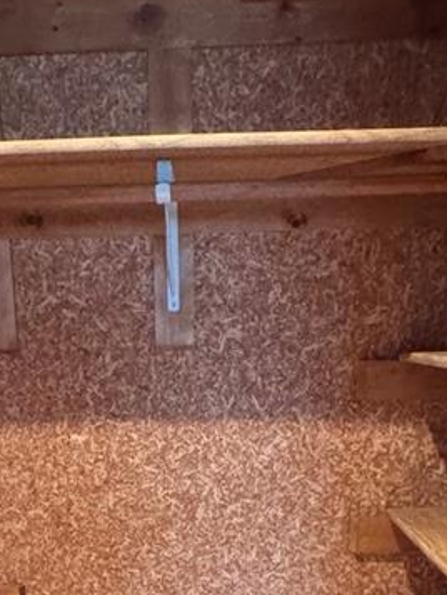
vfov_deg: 35.9
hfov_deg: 30.8
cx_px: 165
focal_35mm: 47
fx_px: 809
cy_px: 612
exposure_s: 1/60
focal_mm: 2.22
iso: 1000
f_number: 2.2
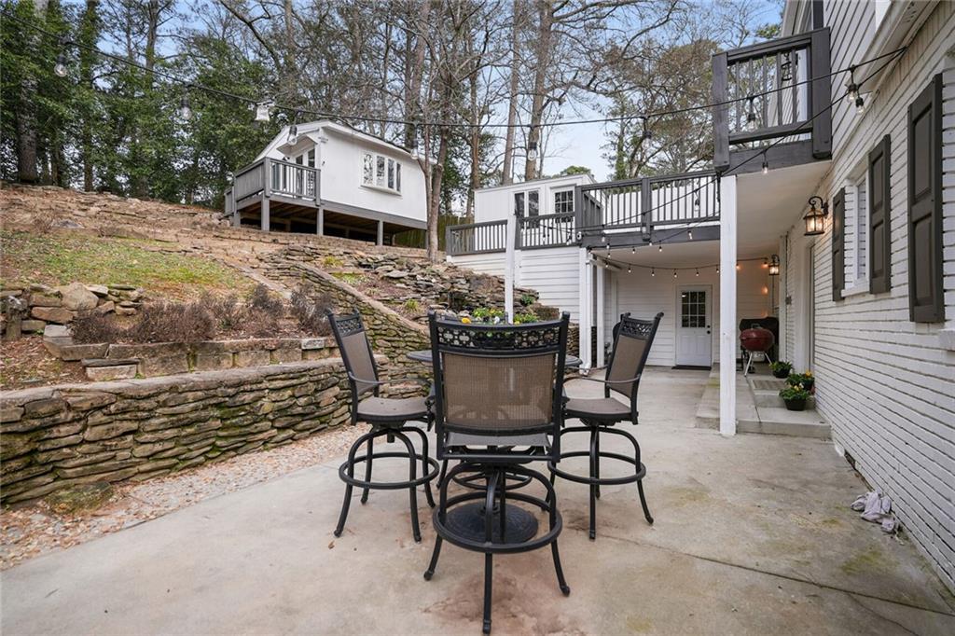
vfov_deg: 70.4
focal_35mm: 17
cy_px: 318
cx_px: 478
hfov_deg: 93.3
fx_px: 451
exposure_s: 1/1600
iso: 100
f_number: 2.8
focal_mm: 17
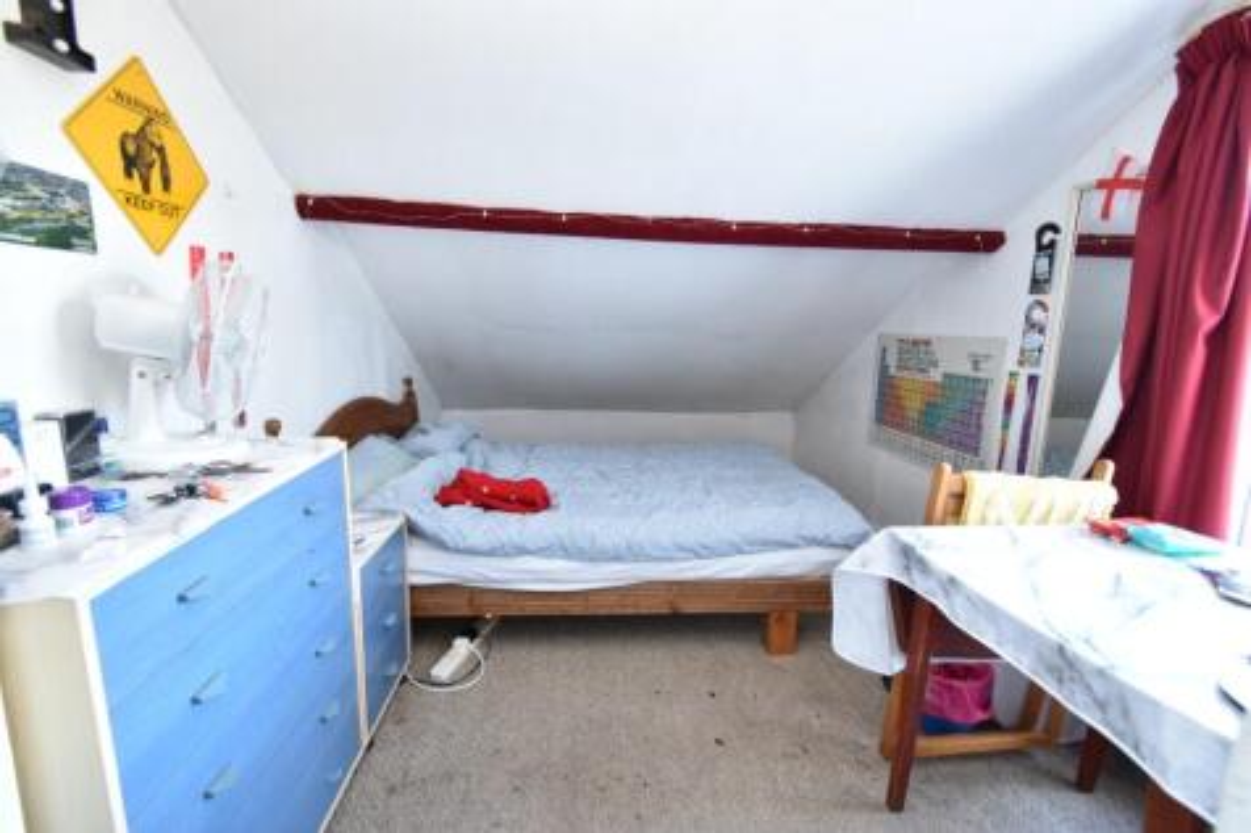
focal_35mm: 15
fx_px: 521
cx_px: 626
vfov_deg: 77.3
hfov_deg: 100.4
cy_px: 416
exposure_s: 1/3
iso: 400
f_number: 4.5
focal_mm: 10
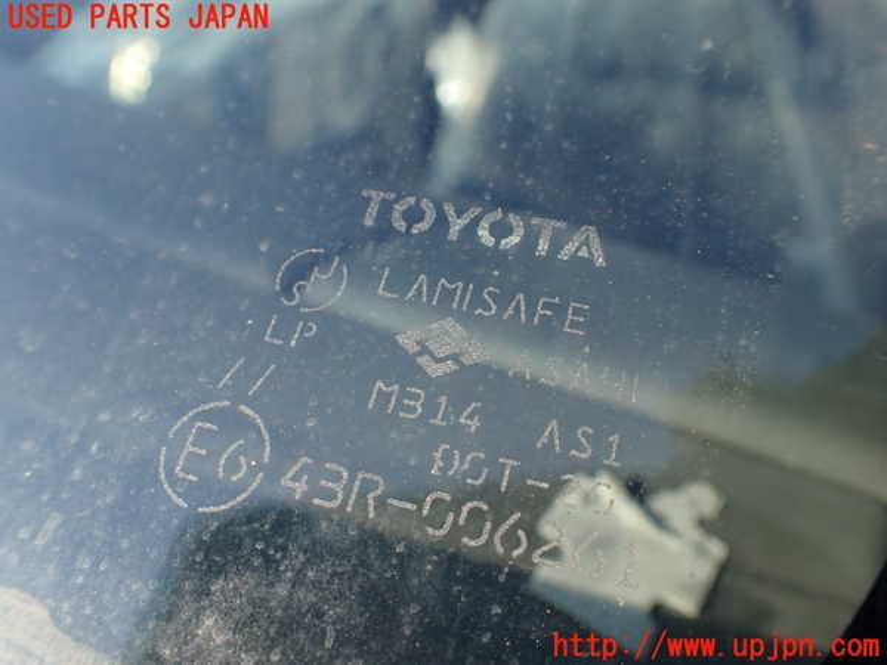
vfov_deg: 46.8
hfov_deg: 60.0
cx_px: 444
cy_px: 332
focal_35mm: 30
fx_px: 769
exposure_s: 1/250
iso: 100
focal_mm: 5.4
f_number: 3.2
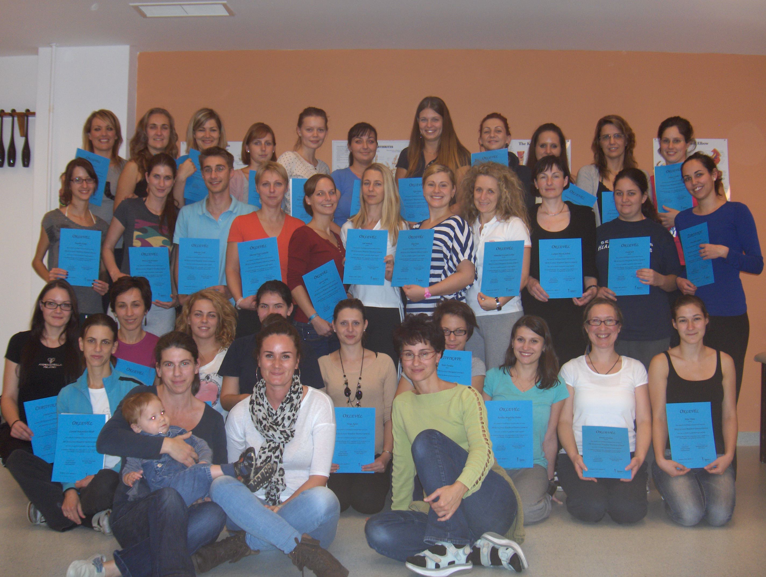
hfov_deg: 47.8
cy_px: 288
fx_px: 864
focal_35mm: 39
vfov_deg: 36.9
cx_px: 383
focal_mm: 8
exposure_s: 1/60
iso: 100
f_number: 2.8
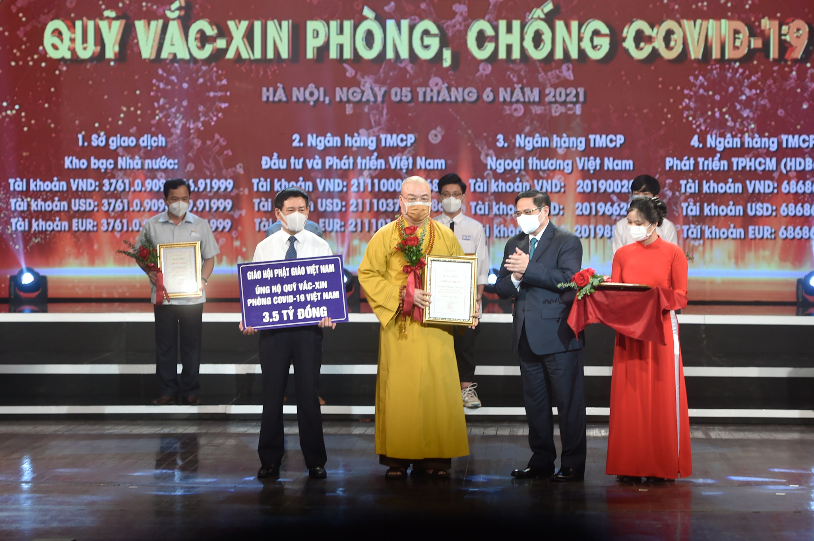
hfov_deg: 17.7
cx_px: 407
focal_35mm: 116
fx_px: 2620
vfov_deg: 11.8
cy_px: 270
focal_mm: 116
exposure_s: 1/250
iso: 800
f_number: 3.2
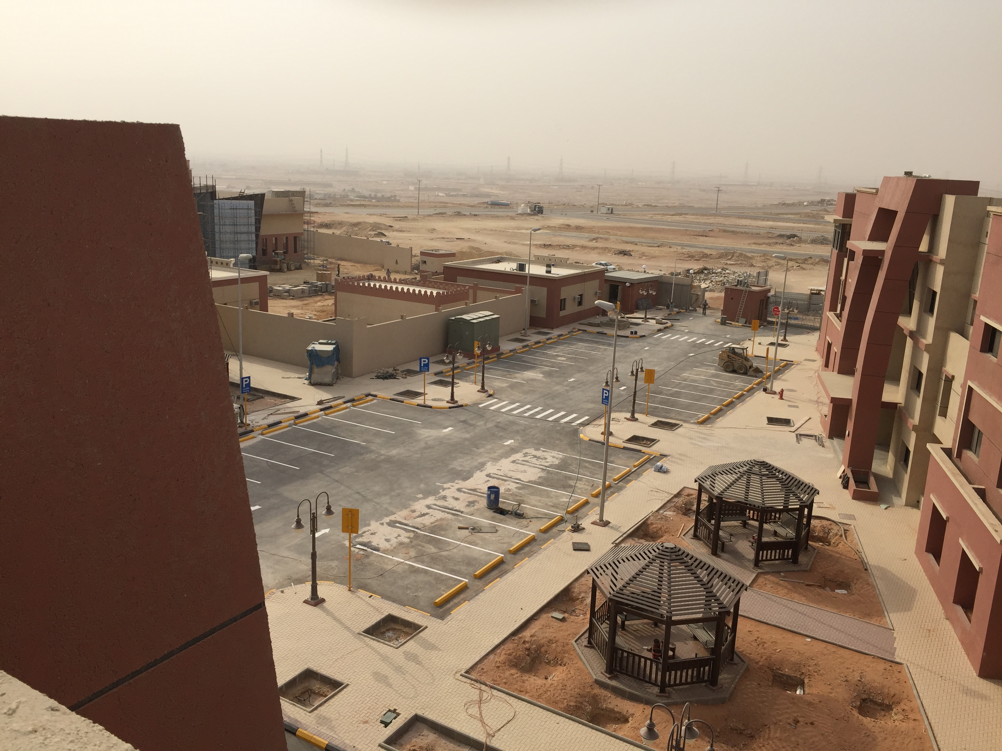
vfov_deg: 48.2
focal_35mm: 29
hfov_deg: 61.7
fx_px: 839
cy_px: 376
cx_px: 501
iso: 32
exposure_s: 1/2825
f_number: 2.2
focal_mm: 4.15
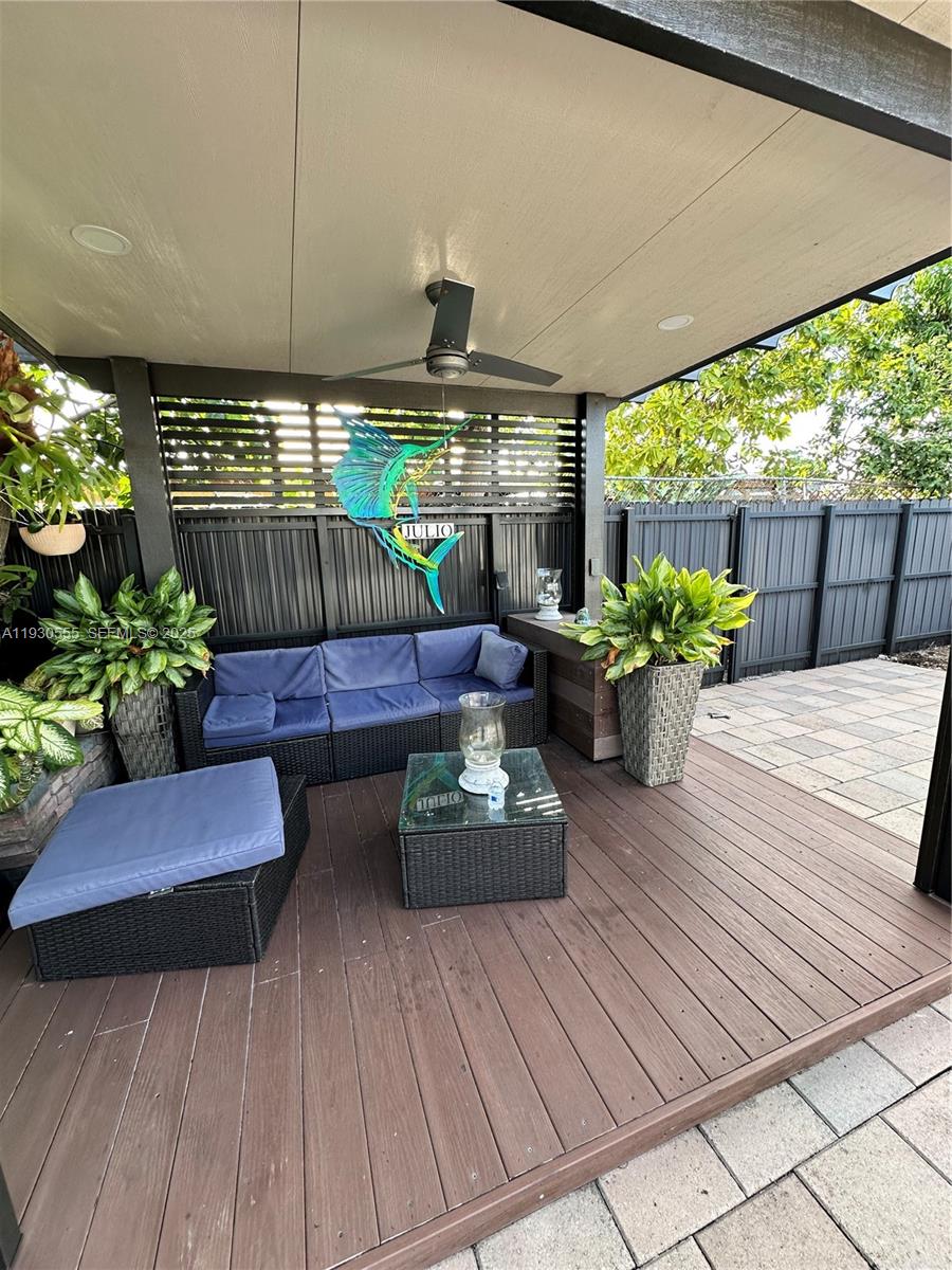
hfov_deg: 85.7
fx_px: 513
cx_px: 476
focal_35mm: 14
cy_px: 635
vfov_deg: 102.1
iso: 80
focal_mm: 2.22
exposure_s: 1/99
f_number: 2.2
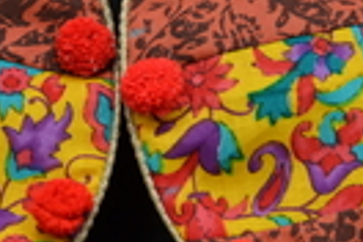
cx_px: 22
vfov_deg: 11.0
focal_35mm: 125
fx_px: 1260
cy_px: 144
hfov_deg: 16.1
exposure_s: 1/160
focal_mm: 22
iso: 200
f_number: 6.3
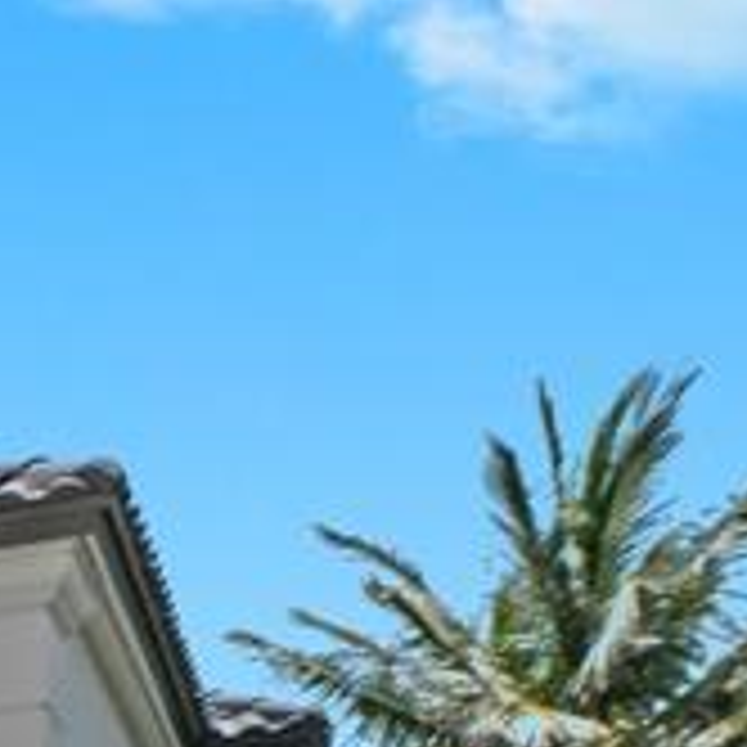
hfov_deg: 13.3
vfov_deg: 17.6
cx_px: -1188
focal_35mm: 84
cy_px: 1240
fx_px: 2051
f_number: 8
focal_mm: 16
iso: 200
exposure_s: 1/640
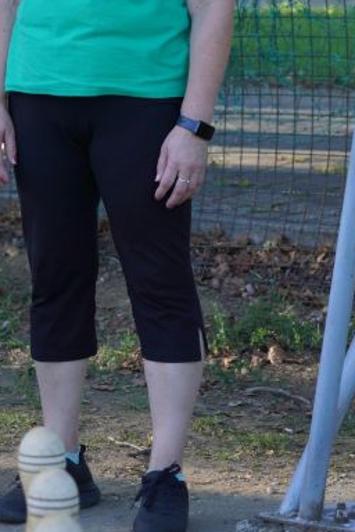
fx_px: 2733
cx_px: 50
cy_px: 29
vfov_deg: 11.0
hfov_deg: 7.4
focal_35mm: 185
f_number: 2.8
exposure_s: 1/250
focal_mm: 47.8
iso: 100
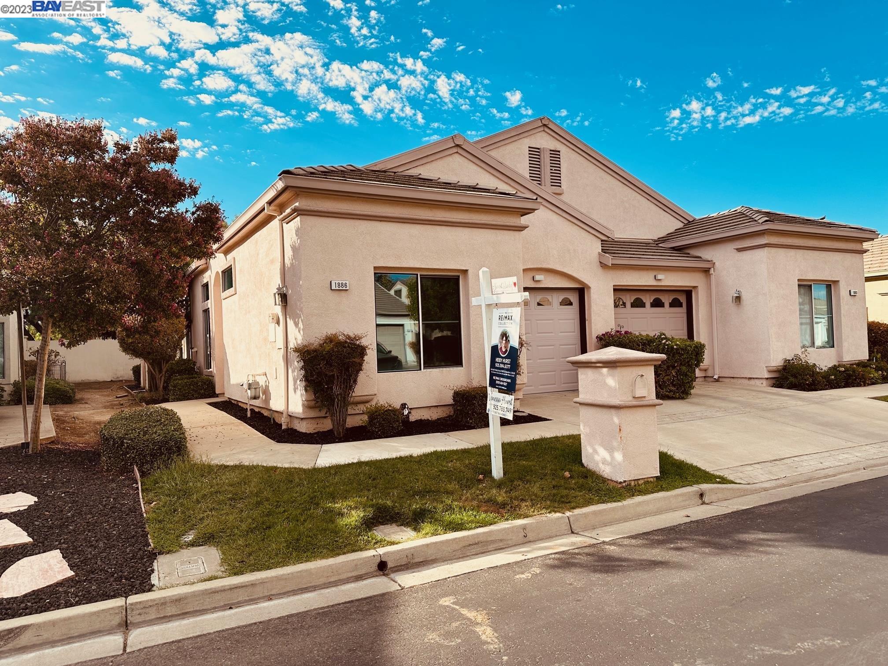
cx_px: 444
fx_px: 616
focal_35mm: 24
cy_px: 333
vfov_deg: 56.8
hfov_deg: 71.6
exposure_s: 1/2967
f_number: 1.78
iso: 80
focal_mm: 6.86
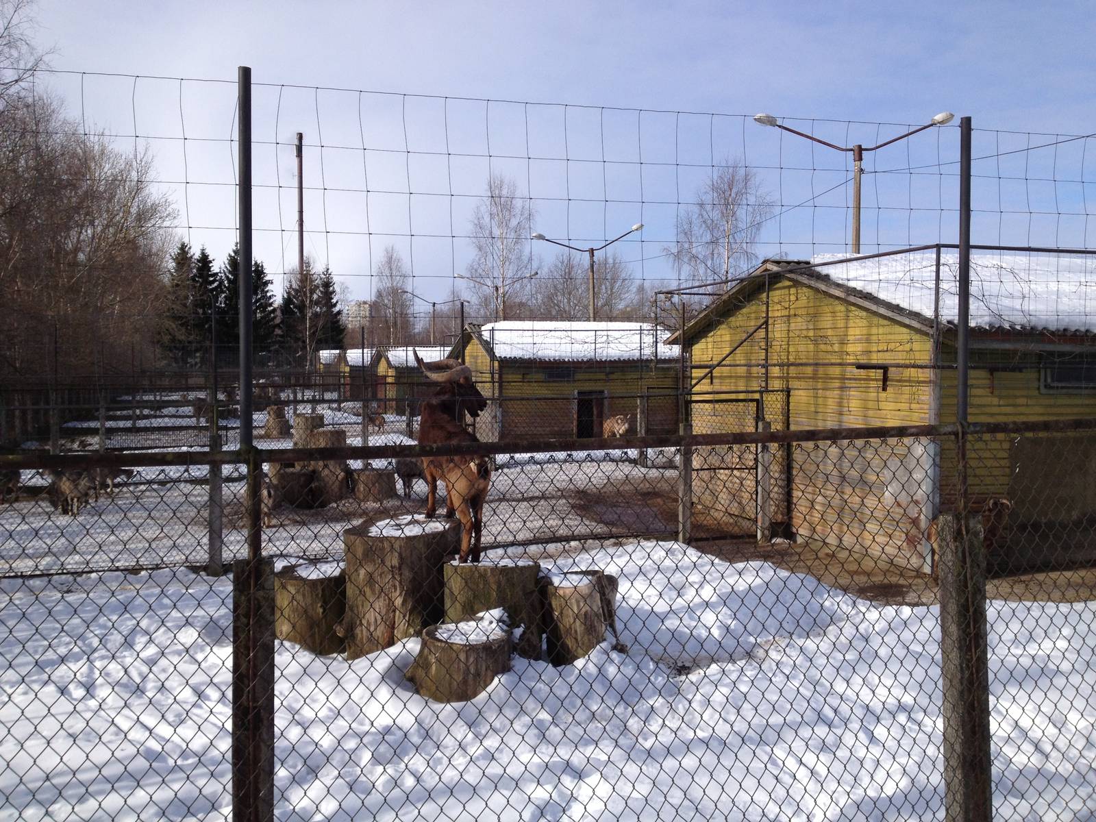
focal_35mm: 35
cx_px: 548
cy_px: 411
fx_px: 1108
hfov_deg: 52.6
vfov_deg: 40.7
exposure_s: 1/2045
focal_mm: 4.28
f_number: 2.4
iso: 50
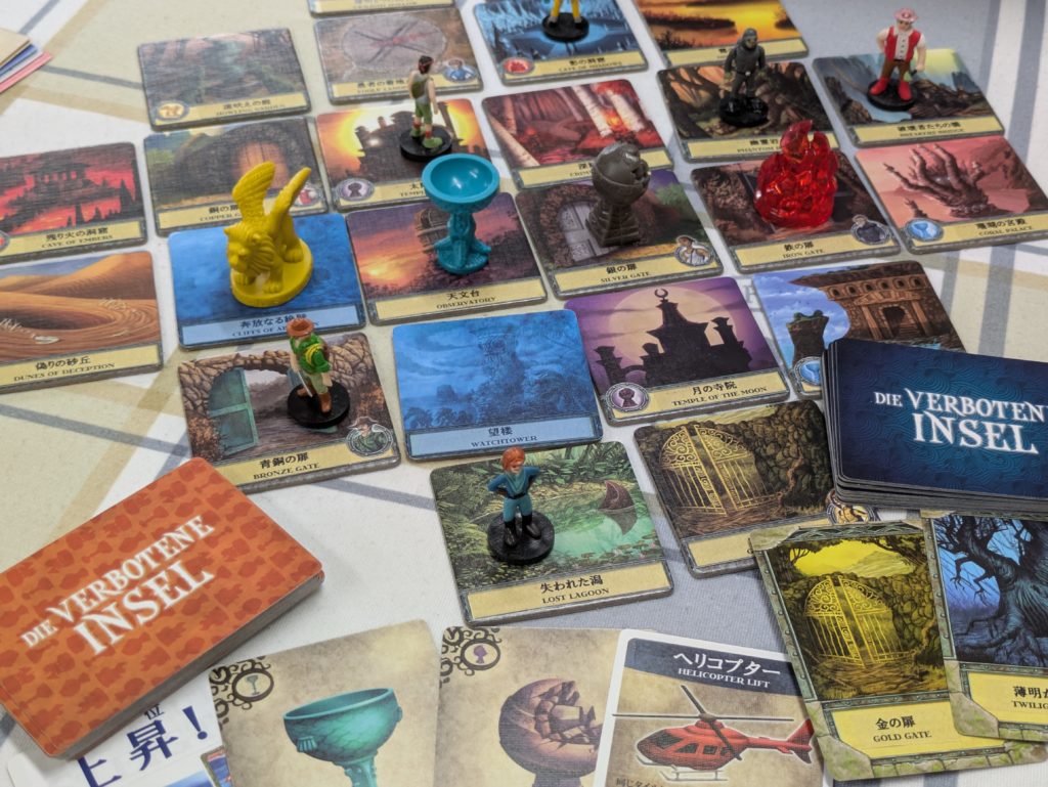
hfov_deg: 37.5
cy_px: 394
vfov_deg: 28.6
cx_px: 524
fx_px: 1545
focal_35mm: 51
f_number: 1.89
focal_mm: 5.43
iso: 43
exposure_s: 1/40
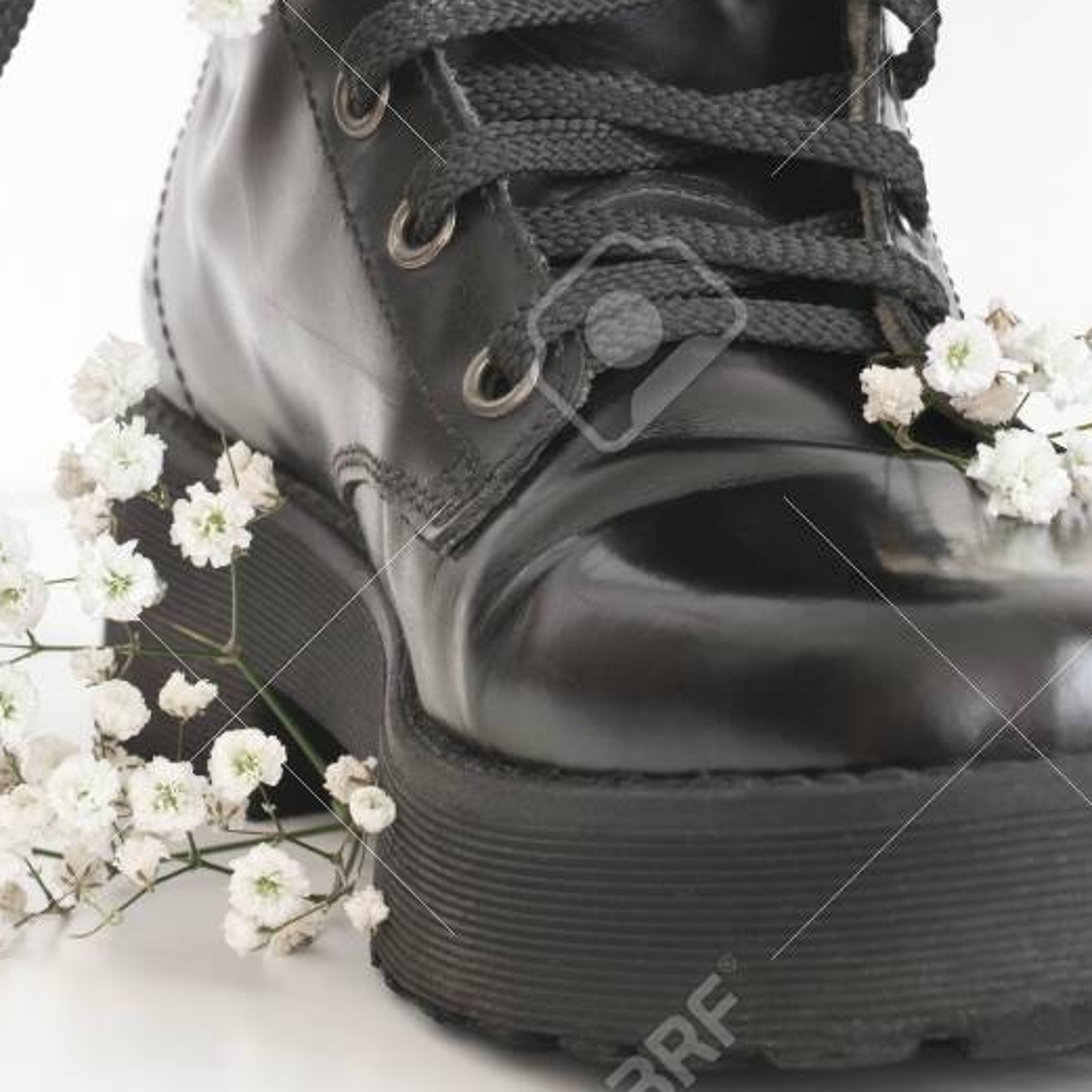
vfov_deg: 10.9
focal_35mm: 159
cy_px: -59
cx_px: 547
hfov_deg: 11.0
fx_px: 5675
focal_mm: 50
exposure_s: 1.5
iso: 100
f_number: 8
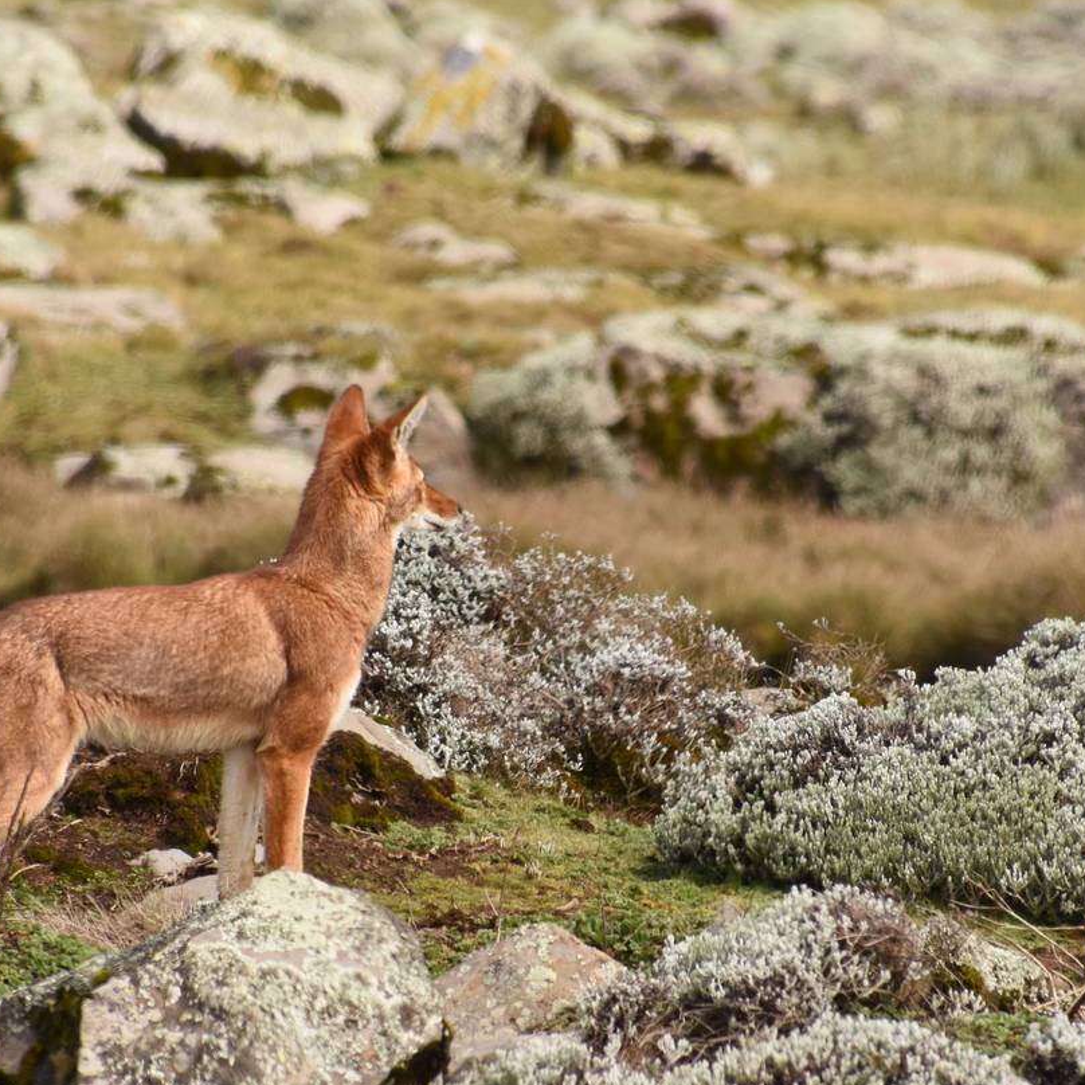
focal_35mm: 757
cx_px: 500
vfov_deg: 2.3
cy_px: 540
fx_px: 26844
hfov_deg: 2.3
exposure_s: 1/1000
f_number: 8
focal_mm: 300
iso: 500
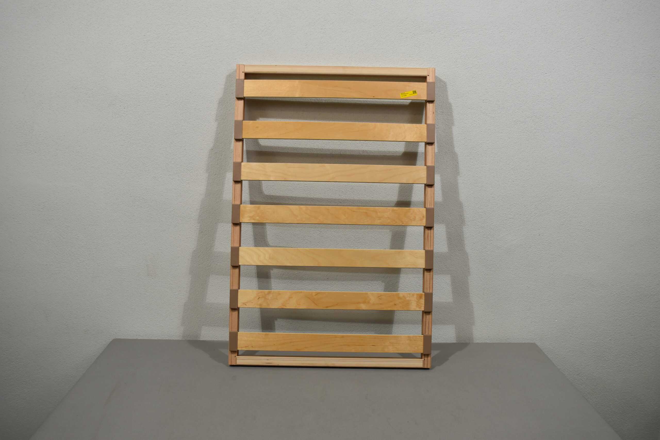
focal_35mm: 33
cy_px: 220
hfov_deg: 57.2
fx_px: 605
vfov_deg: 40.0
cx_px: 330
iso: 320
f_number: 5.6
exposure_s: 1/125
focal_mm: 22
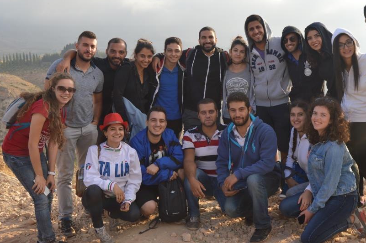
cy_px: 121
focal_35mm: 46
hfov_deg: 42.4
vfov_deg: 29.2
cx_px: 229
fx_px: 467
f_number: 5.6
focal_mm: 24
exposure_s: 1/125
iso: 100
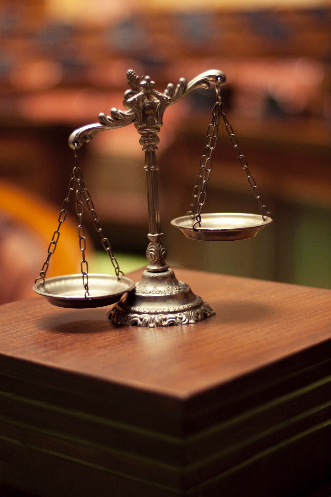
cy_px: 248
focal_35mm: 75
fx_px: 1036
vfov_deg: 27.0
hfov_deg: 18.1
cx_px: 166
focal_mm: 50
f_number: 1.4
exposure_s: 1/80
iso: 200
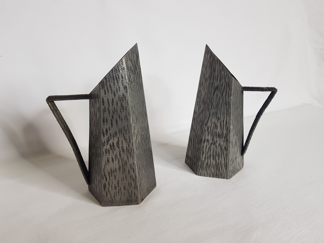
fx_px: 243
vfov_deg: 53.1
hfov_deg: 67.3
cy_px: 122
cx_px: 162
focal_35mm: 26
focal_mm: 4.2
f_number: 1.7
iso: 64
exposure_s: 1/50
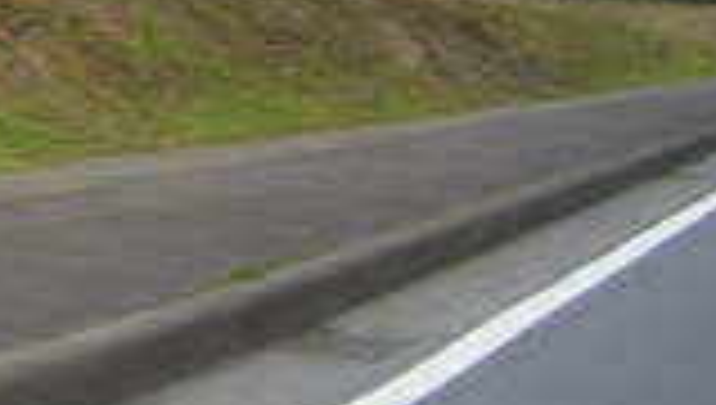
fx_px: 2054
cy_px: -243
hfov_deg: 18.2
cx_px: -268
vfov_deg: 10.8
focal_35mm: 108
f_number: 4.3
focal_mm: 5.8
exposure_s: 1/100
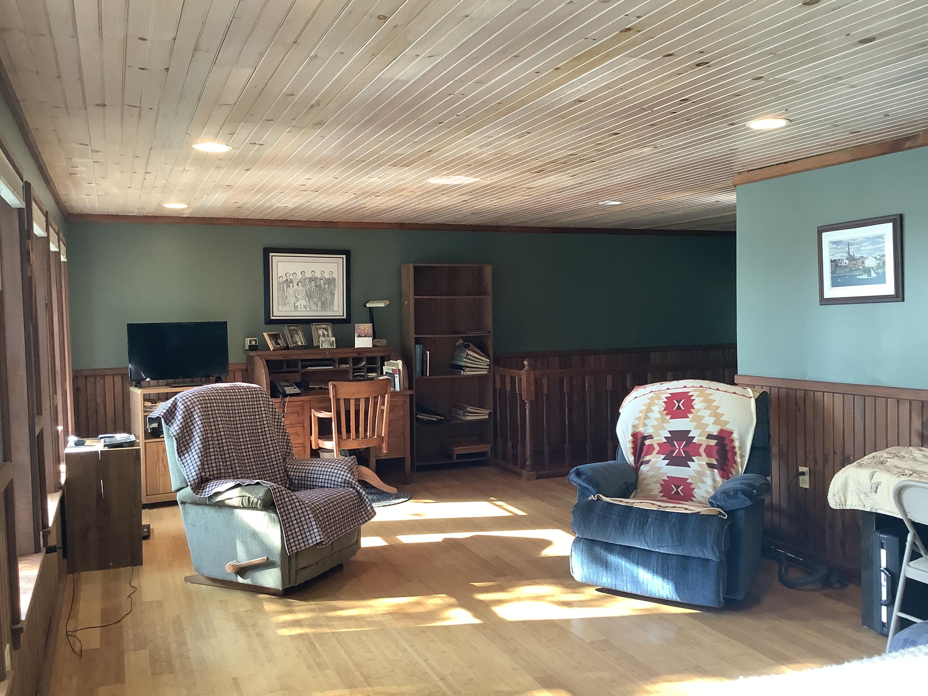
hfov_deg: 58.4
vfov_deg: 45.4
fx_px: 831
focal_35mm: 31
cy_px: 348
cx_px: 464
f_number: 2.4
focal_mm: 3.3
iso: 125
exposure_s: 1/50
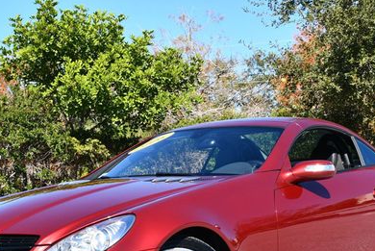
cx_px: 173
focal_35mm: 92
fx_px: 959
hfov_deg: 22.1
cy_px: 188
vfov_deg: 14.8
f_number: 8
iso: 125
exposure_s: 1/250
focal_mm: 28
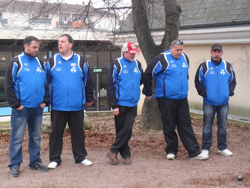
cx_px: 125
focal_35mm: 65
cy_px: 94
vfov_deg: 22.6
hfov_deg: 29.8
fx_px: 469
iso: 160
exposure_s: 1/60
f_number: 4.2
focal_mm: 11.7
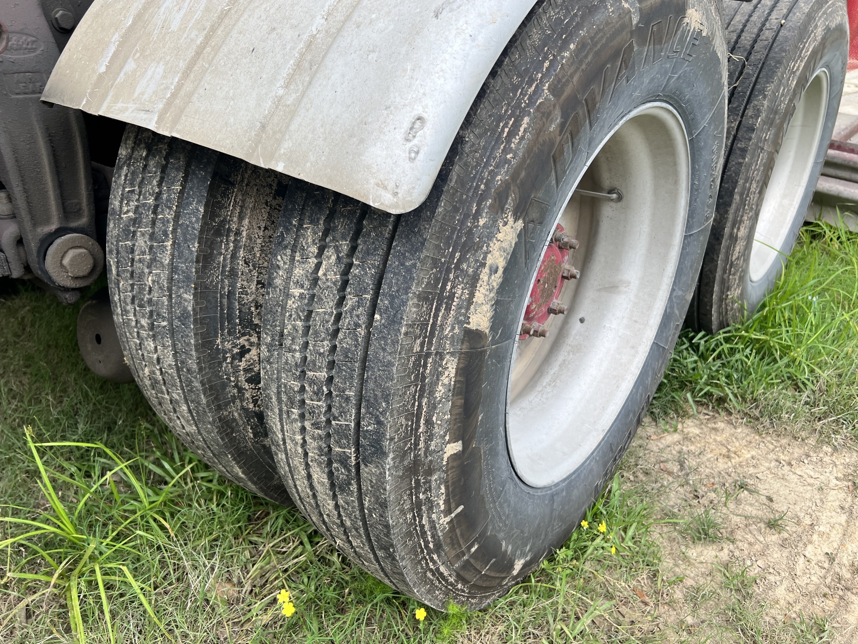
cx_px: 428
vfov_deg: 51.4
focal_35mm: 27
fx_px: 669
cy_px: 315
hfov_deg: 65.3
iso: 50
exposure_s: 1/407
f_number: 1.5
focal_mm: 5.7
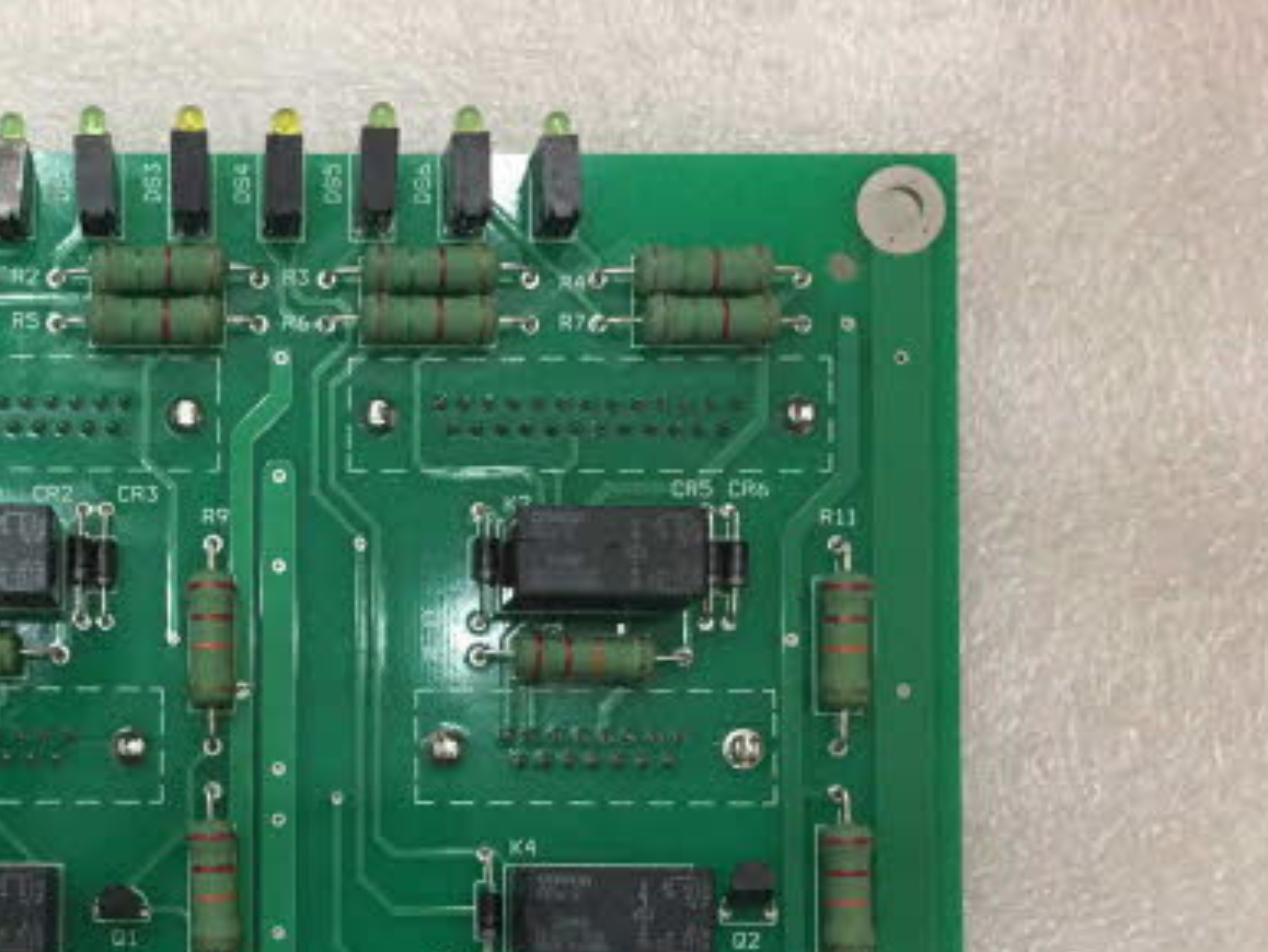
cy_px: 801
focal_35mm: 49
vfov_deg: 28.9
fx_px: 1796
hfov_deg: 37.3
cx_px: 232
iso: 200
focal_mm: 4.15
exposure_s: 1/30
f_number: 2.2
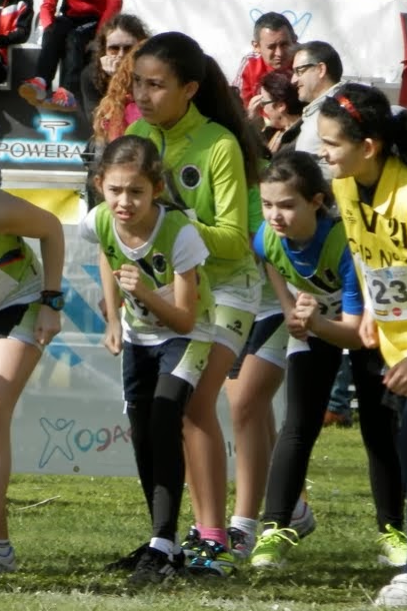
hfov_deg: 2.4
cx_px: 105
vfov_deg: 3.5
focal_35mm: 585
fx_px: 9914
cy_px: 355
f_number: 5.6
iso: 100
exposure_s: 1/400
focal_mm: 59.8
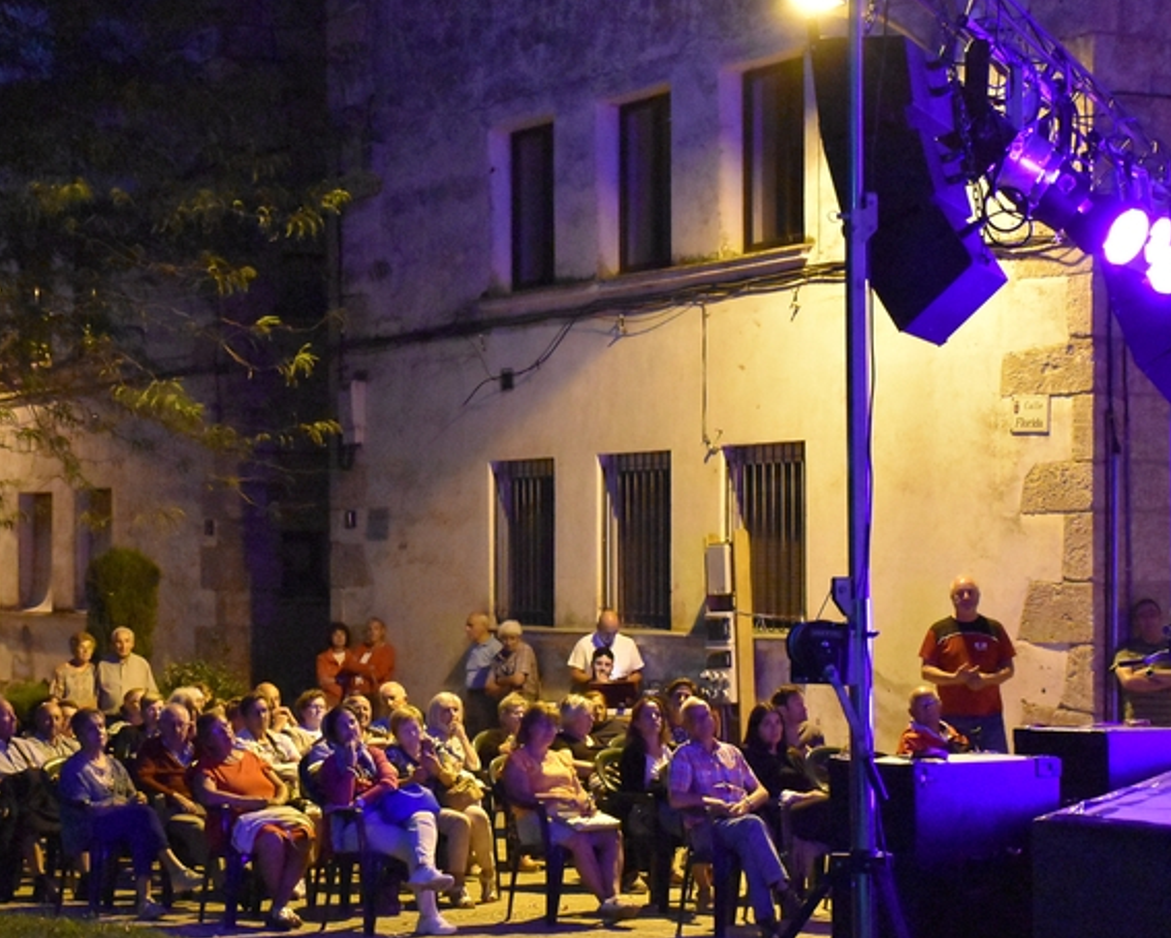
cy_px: 537
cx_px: 580
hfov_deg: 25.1
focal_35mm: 76
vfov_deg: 20.2
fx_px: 2635
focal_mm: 34
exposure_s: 1/60
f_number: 4.2
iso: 11400
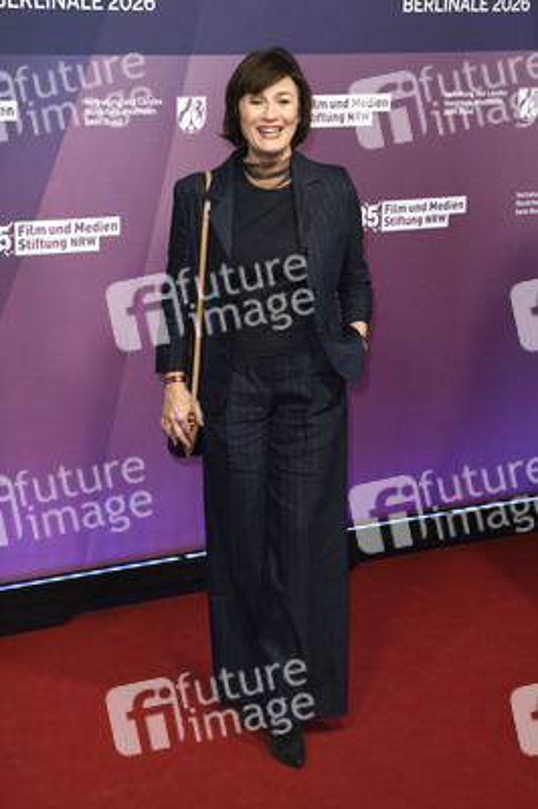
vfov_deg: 28.9
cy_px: 404
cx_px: 269
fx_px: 1572
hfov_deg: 19.4
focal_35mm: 70
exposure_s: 1/200
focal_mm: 70
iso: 800
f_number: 5
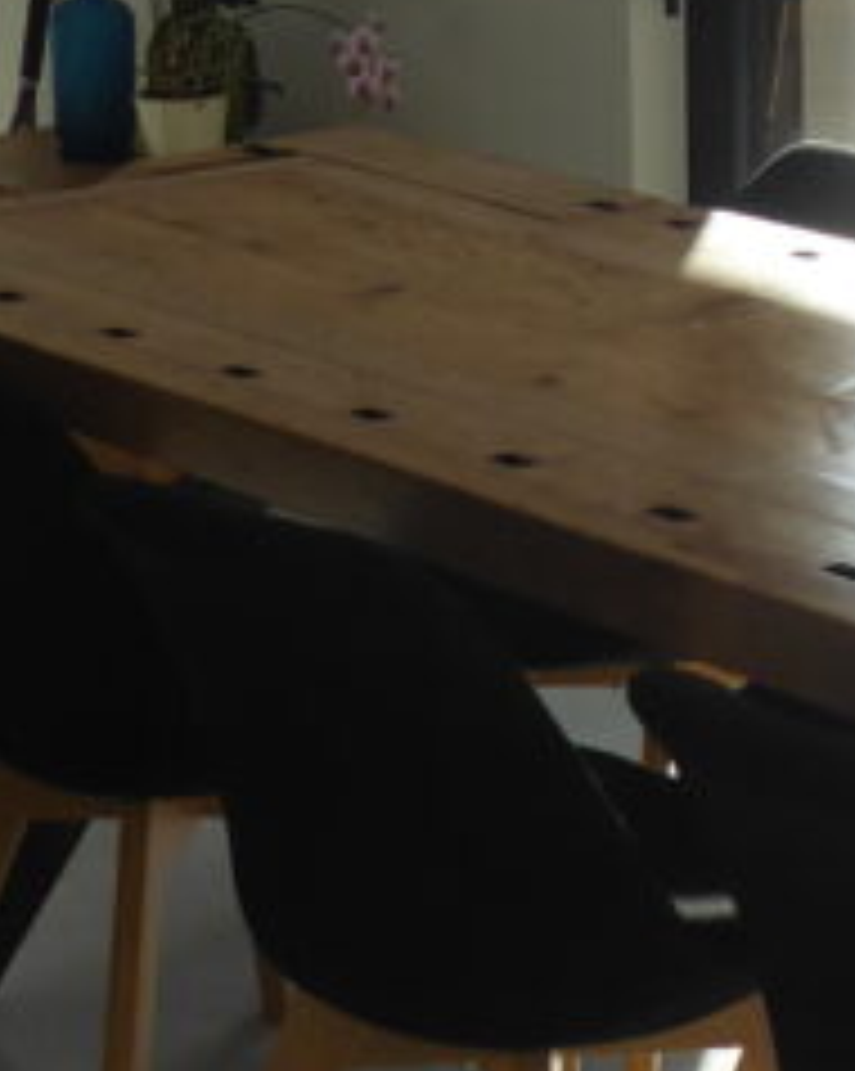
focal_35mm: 105
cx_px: 1287
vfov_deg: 18.1
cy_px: 148
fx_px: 3326
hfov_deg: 13.8
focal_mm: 4.3
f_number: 3.3
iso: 80
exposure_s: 1/250
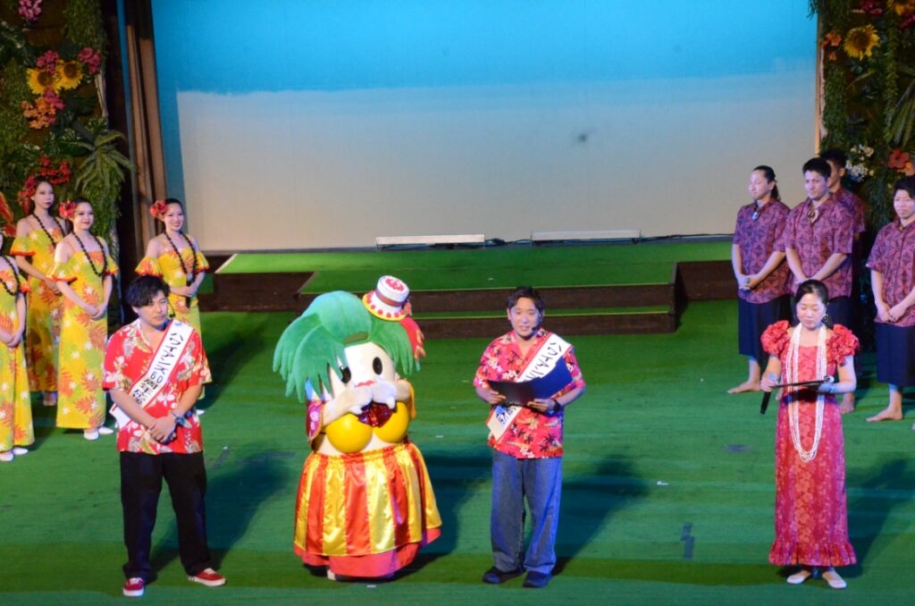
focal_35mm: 135
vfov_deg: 10.1
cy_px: 303
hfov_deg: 15.2
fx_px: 3424
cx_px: 458
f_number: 14
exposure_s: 1/125
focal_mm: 90
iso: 6400
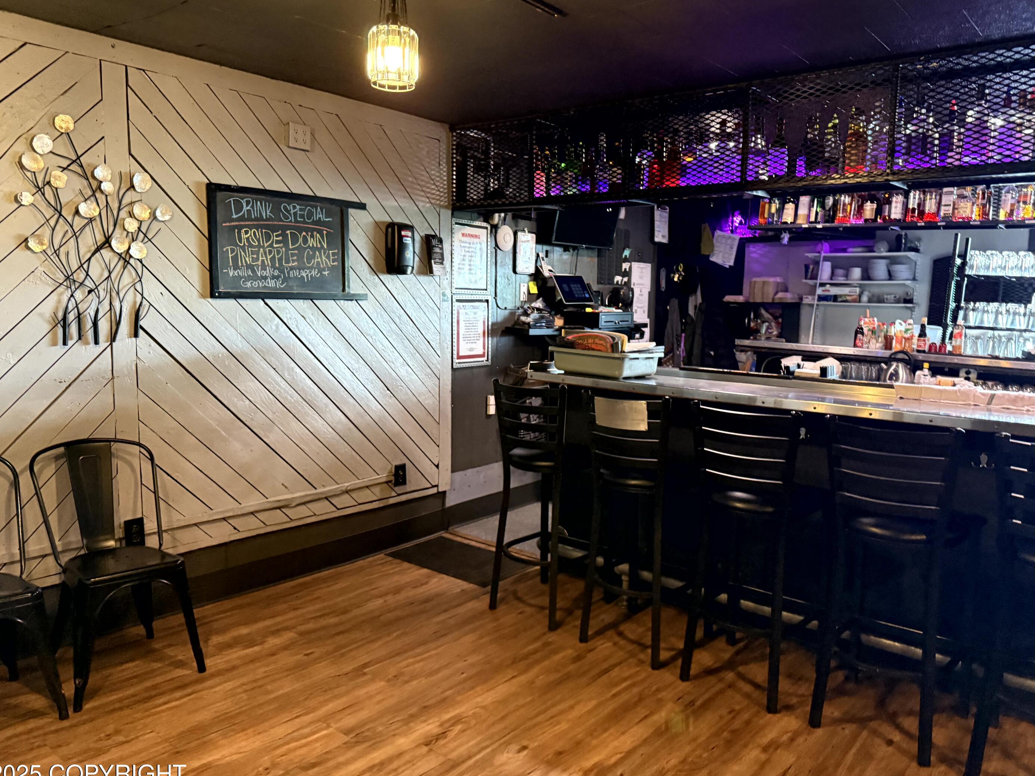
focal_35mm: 26
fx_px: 777
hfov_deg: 67.3
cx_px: 531
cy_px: 392
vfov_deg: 53.1
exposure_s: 1/60
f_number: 1.78
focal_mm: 6.76
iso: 800
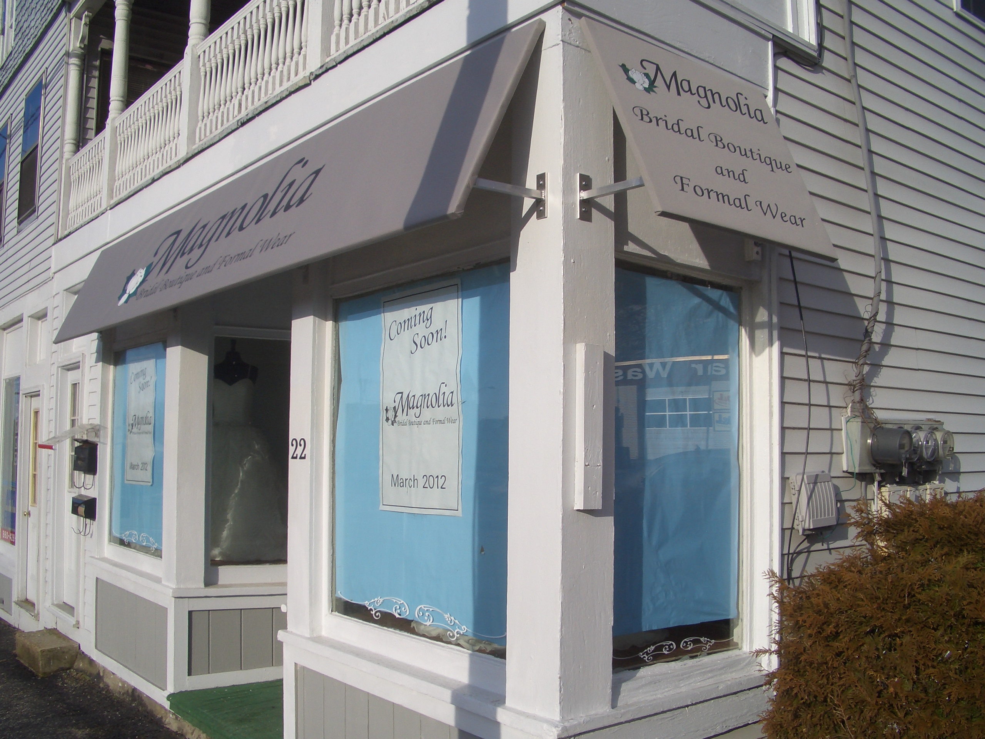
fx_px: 996
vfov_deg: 40.7
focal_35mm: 35
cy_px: 370
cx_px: 492
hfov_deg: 52.6
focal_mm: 5.8
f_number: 4.3
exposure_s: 1/640
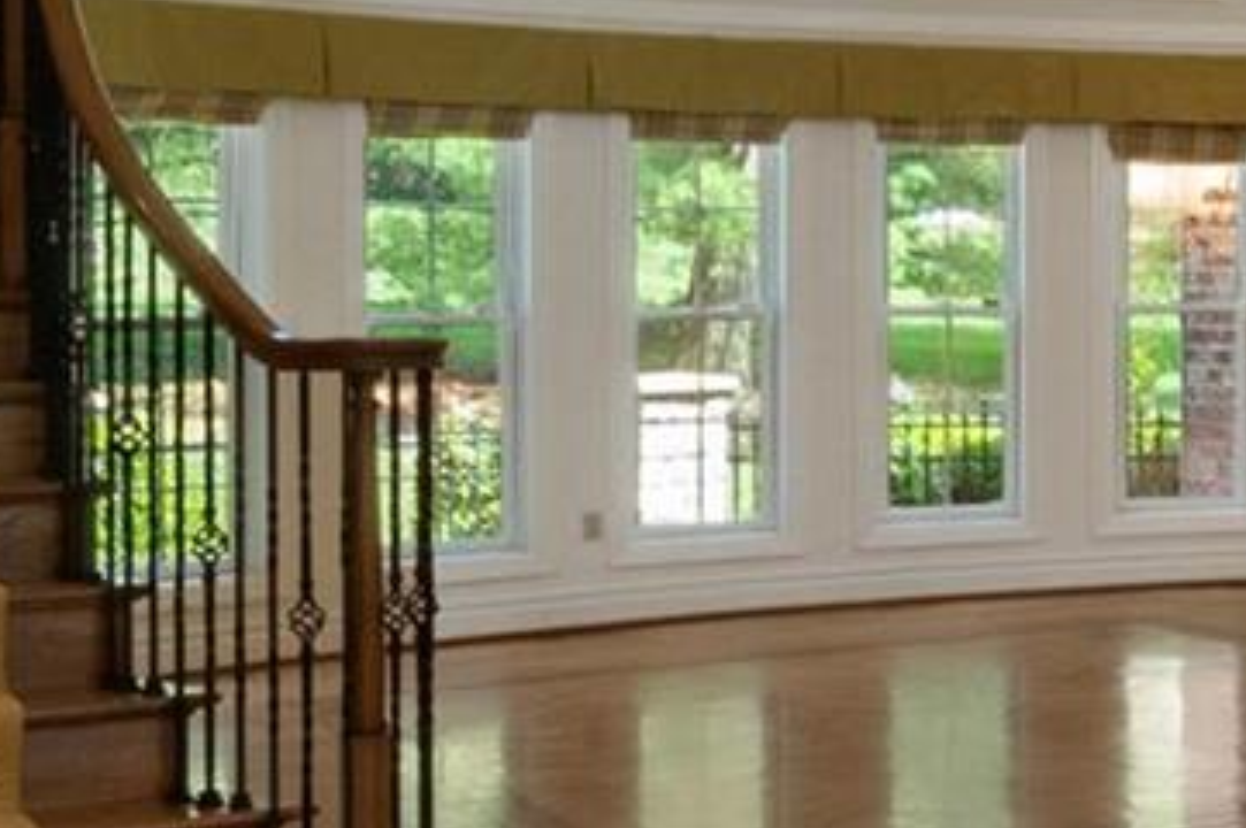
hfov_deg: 20.7
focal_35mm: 71
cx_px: 2185
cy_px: 376
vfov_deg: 19.1
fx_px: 2455
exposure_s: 1/4
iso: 400
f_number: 10
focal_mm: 8
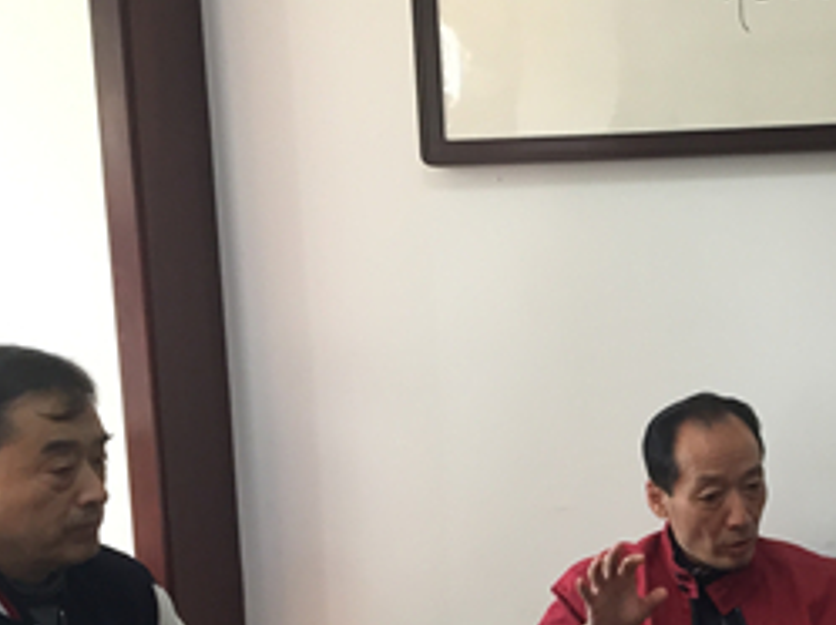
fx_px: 1688
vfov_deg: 20.4
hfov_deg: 26.5
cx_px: 806
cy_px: 595
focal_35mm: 70
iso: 40
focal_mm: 4.15
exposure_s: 1/30
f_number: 2.2
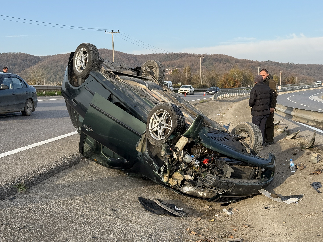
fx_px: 448
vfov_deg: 30.3
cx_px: 162
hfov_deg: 39.7
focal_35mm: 48
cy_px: 121
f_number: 1.78
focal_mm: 6.76
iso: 80
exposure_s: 1/1513
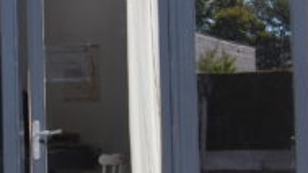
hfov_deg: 15.3
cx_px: -51
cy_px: 65
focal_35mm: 136
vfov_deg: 8.9
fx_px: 1110
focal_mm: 32
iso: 200
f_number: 10
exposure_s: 1/400
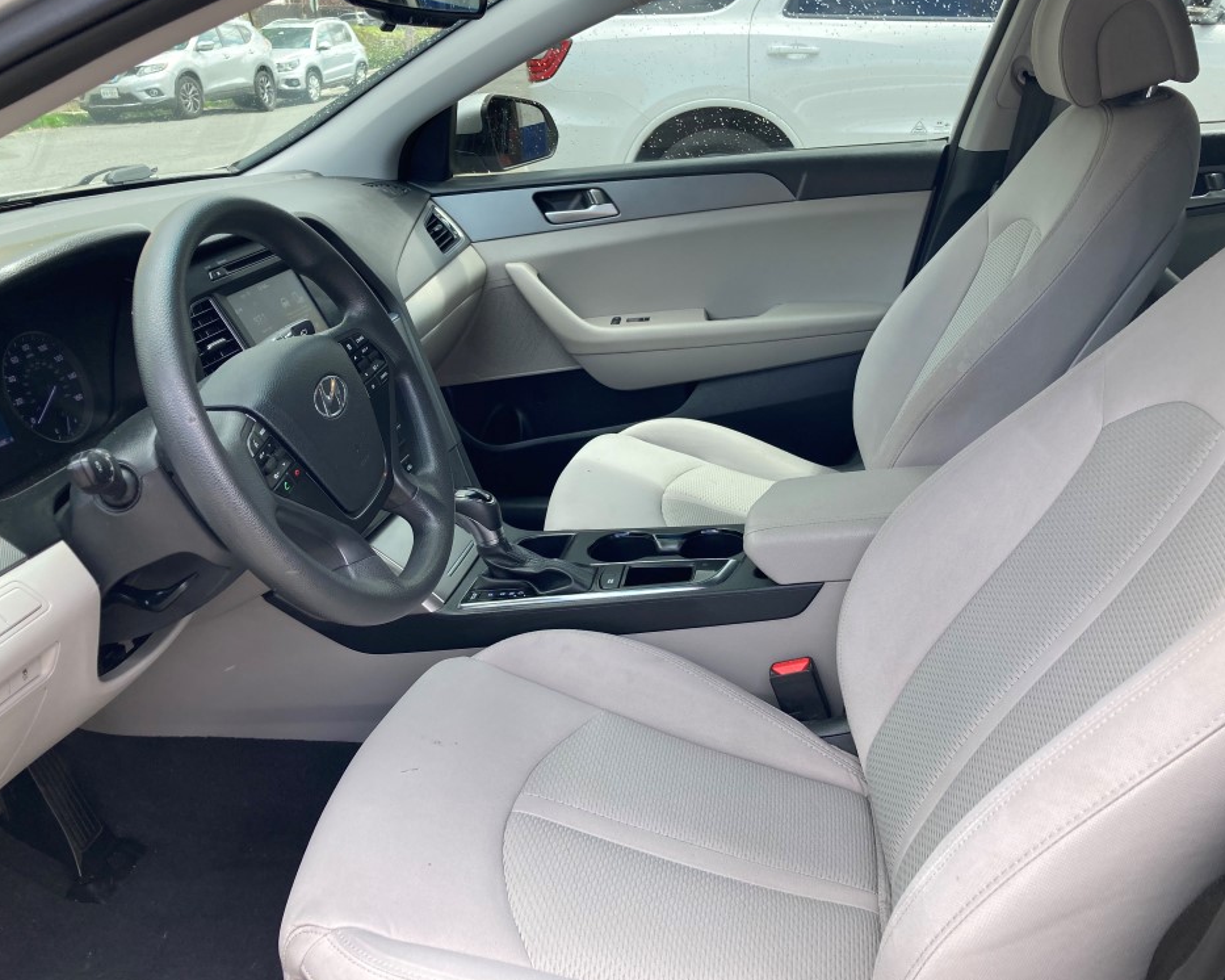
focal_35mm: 30
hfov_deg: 58.8
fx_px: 1087
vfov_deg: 48.5
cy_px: 485
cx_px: 600
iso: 20
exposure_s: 1/154
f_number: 1.8
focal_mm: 3.99
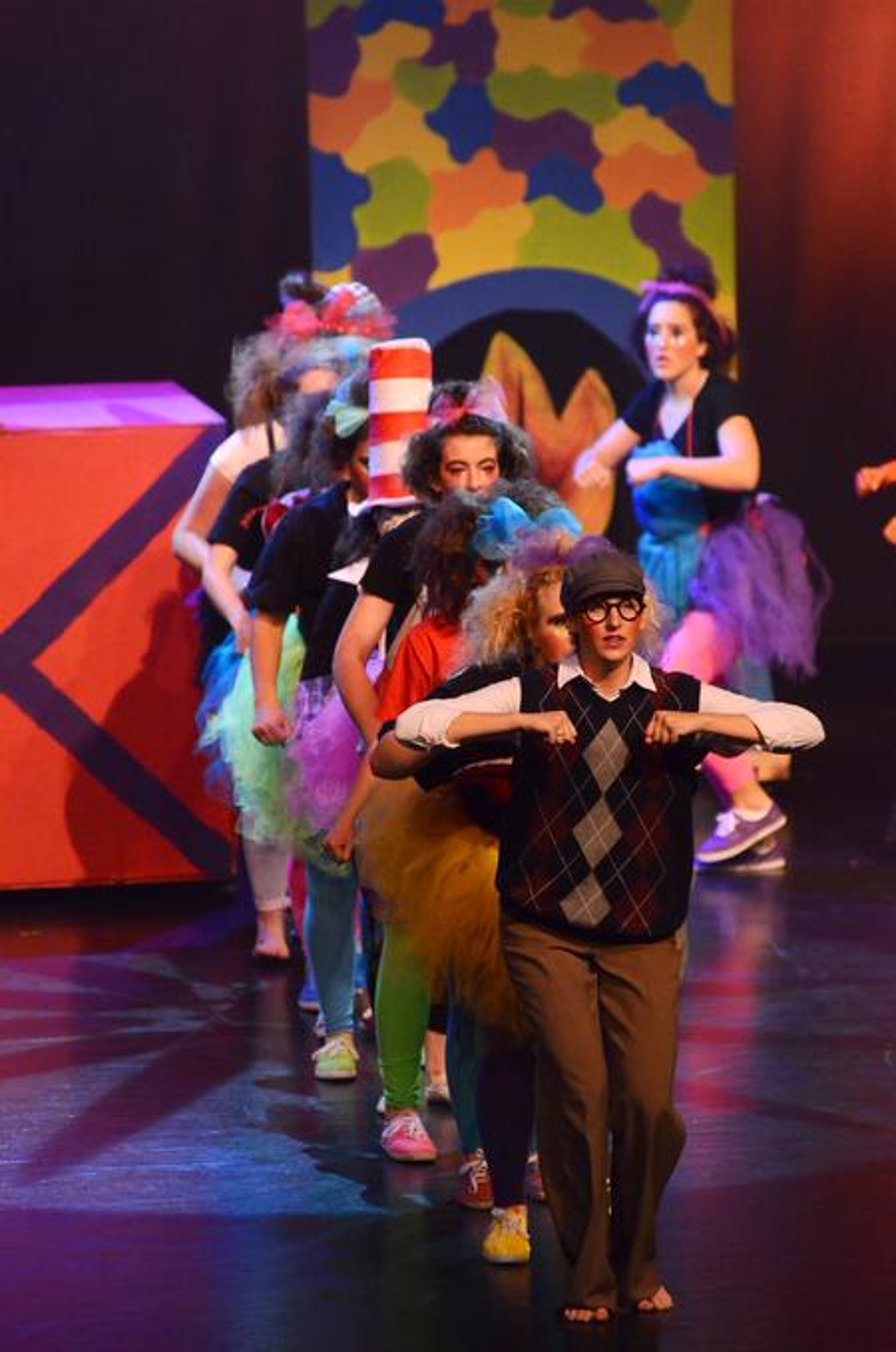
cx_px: 448
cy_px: 676
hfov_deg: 4.6
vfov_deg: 6.9
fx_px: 11245
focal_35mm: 300
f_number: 3.5
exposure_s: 1/800
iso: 4000
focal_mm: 200
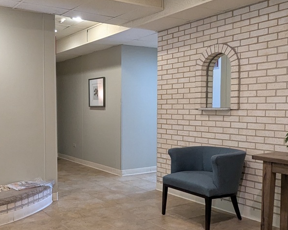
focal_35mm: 38
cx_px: 95
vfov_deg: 39.1
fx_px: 324
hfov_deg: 47.2
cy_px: 129
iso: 360
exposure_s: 1/24
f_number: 2.2
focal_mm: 2.35
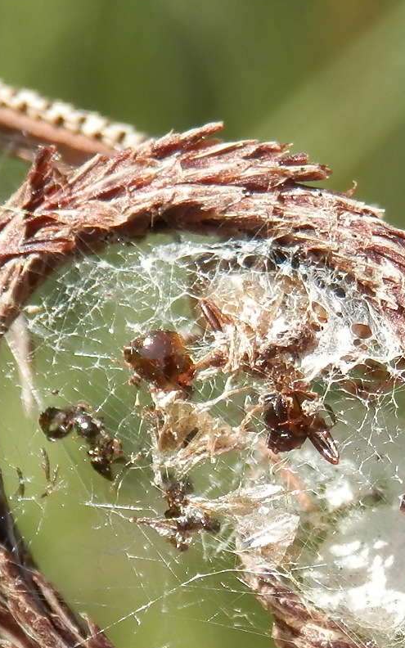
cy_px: 477
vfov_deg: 11.5
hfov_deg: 7.2
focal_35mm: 181
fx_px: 3196
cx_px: 110
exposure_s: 1/320
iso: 80
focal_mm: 11.9
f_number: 4.4
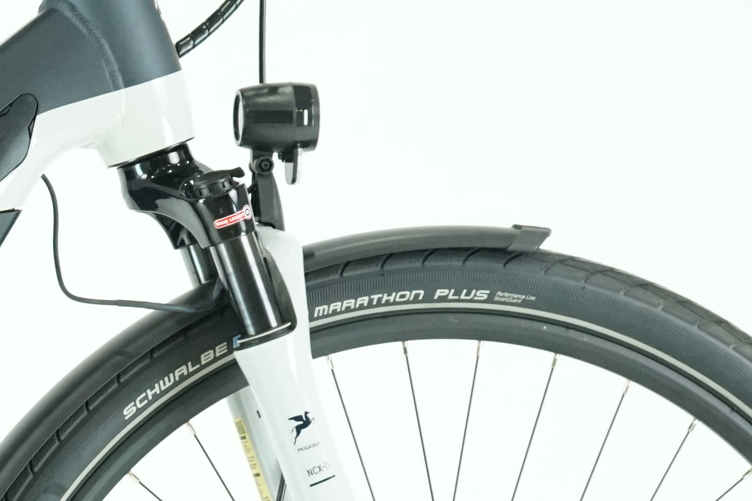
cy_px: 406
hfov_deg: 8.8
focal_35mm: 228
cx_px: -416
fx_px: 4762
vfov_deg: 6.0
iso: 2500
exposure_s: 1/200
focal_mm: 57
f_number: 5
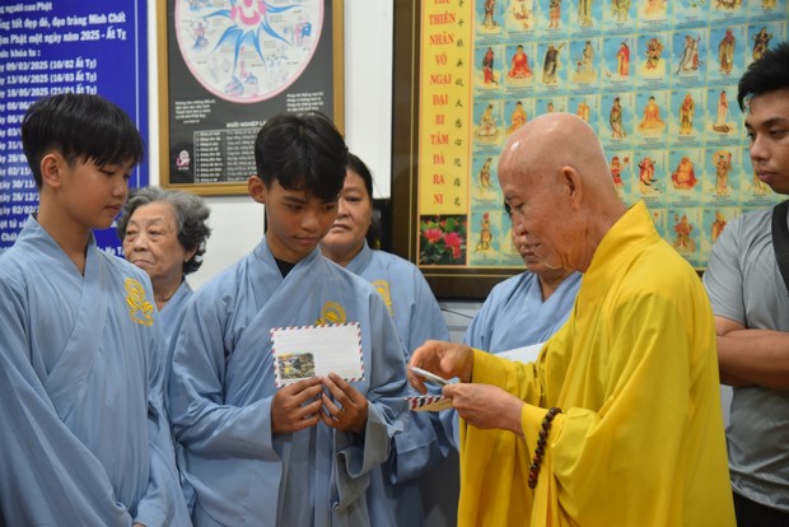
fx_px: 1644
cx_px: 394
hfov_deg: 27.0
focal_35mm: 75
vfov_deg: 18.2
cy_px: 264
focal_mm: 75
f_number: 4
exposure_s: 1/60
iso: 560
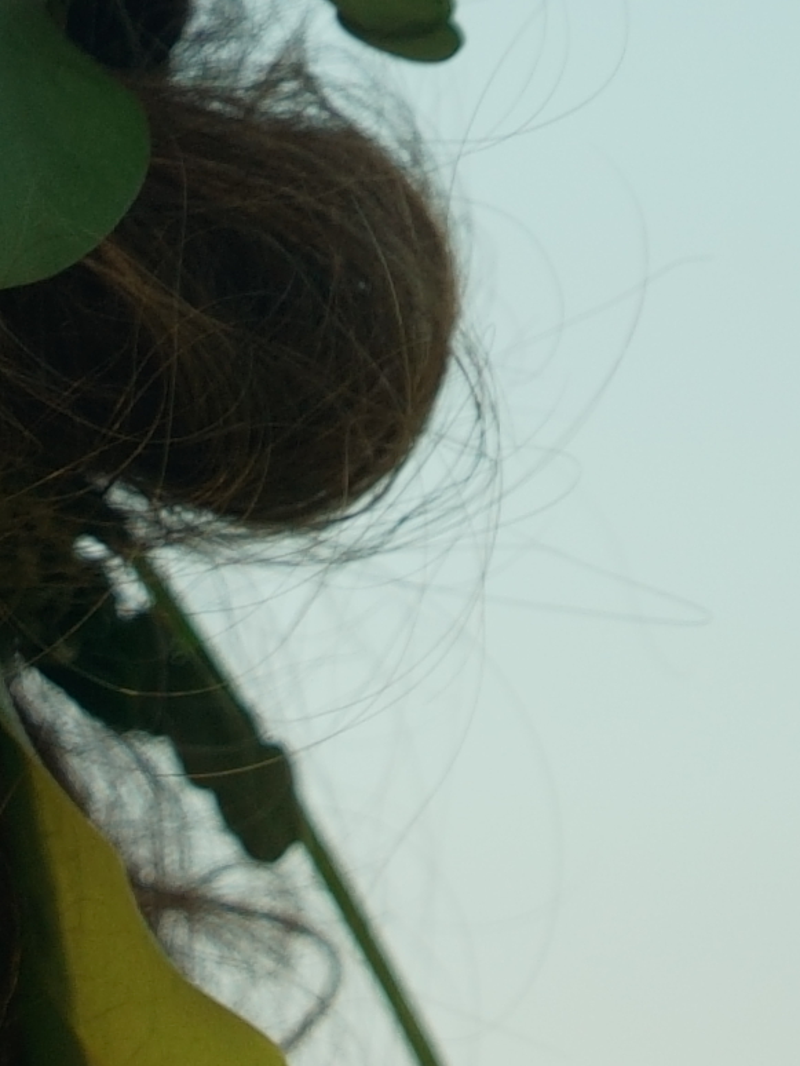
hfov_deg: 2.5
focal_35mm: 590
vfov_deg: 3.4
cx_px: -1410
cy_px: 1485
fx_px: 18170
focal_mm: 112
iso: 320
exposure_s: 1/125
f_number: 6.3
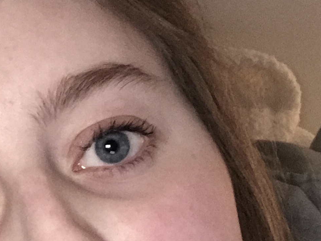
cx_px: 174
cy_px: 355
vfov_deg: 13.7
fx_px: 946
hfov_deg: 19.2
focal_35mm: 102
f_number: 2.2
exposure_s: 1/20
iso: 200
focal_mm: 2.87
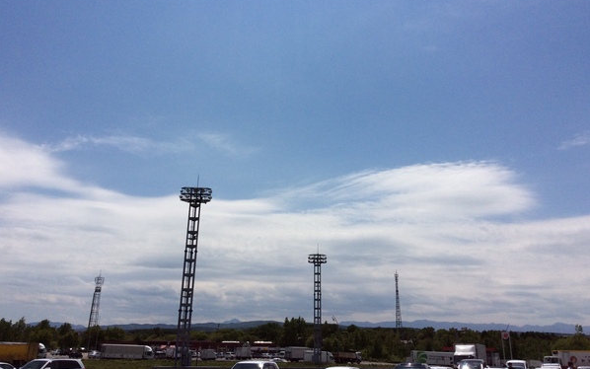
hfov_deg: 56.7
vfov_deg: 37.2
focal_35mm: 34
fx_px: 547
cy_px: 151
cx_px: 295
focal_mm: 3.3
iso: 32
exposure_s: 1/6369
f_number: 2.4
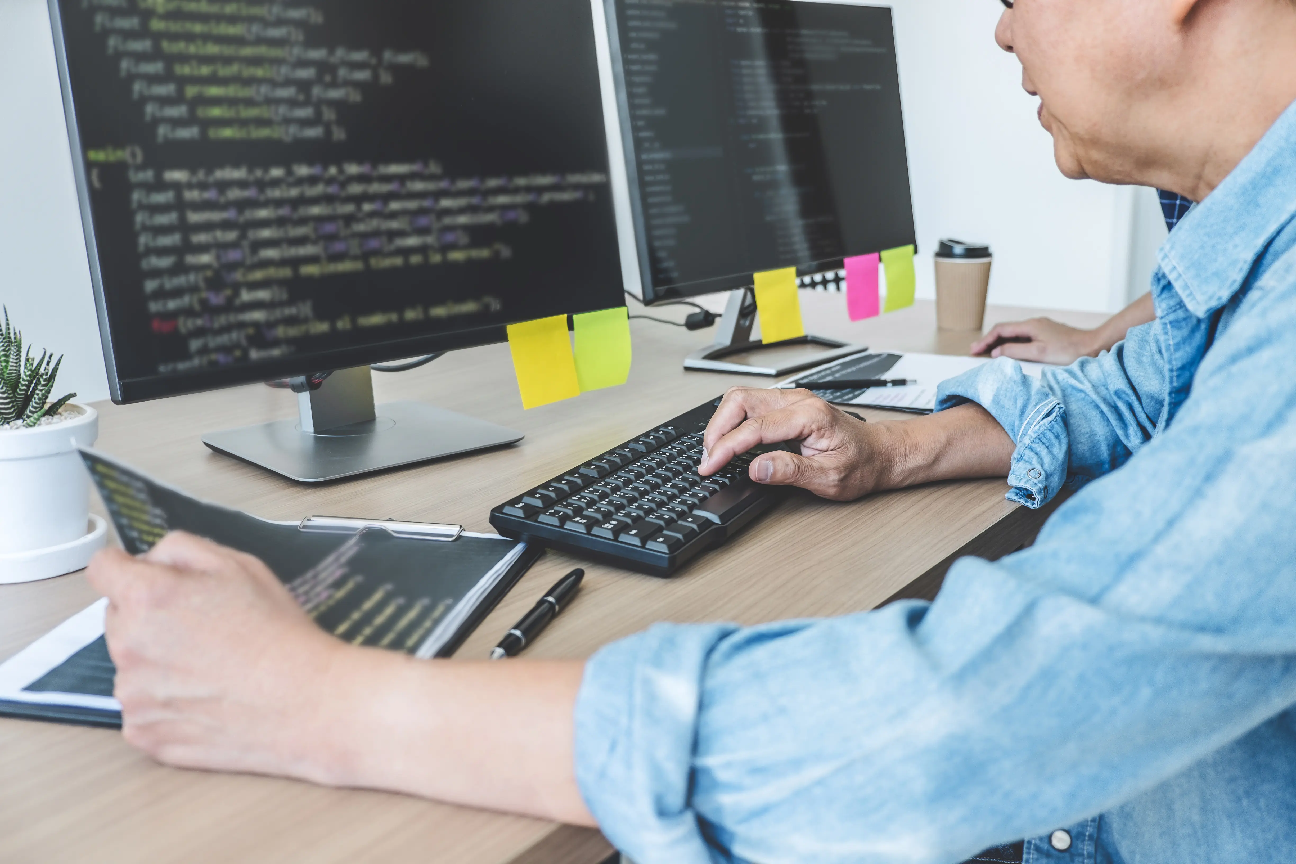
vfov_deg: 35.1
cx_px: 648
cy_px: 432
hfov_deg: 50.7
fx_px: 1368
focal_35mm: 38
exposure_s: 1/100
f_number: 3.2
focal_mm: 25.4
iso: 200
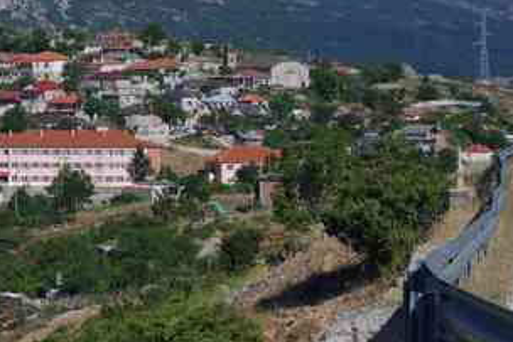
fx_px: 2295
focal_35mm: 161
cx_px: -170
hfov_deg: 12.3
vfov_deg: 8.5
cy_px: 17
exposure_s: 1/125
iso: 200
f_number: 11
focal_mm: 32.5
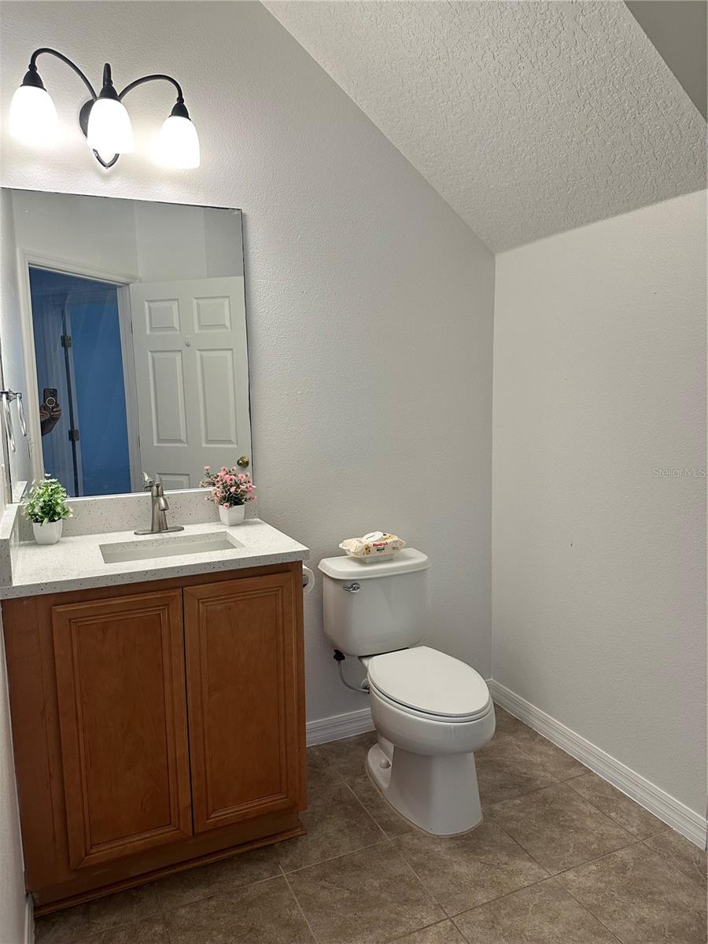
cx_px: 354
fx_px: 654
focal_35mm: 24
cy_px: 472
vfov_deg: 71.6
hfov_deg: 56.8
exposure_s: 1/120
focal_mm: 6.86
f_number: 1.78
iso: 160
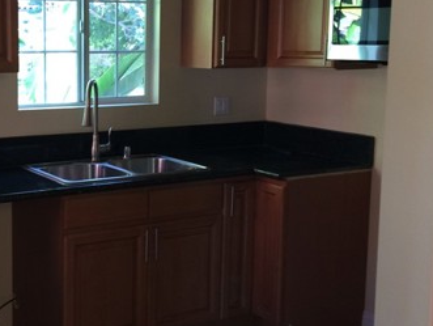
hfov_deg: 33.7
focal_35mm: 56
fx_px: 701
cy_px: 131
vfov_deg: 26.1
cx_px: 111
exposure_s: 1/30
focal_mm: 4.15
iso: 80
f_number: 2.2
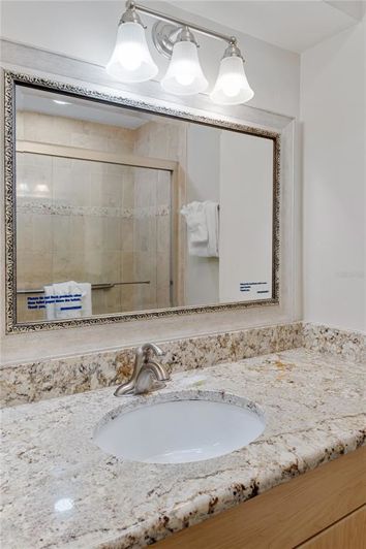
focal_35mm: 23
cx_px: 183
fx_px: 357
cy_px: 274
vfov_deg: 75.2
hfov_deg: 54.2
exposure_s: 1/4
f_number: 9
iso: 250
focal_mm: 15.6
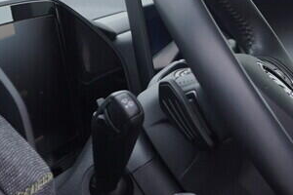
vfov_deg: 7.9
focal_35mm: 173
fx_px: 1408
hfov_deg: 11.5
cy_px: 34
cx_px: 402
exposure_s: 1/60
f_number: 3.5
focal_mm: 24
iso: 125
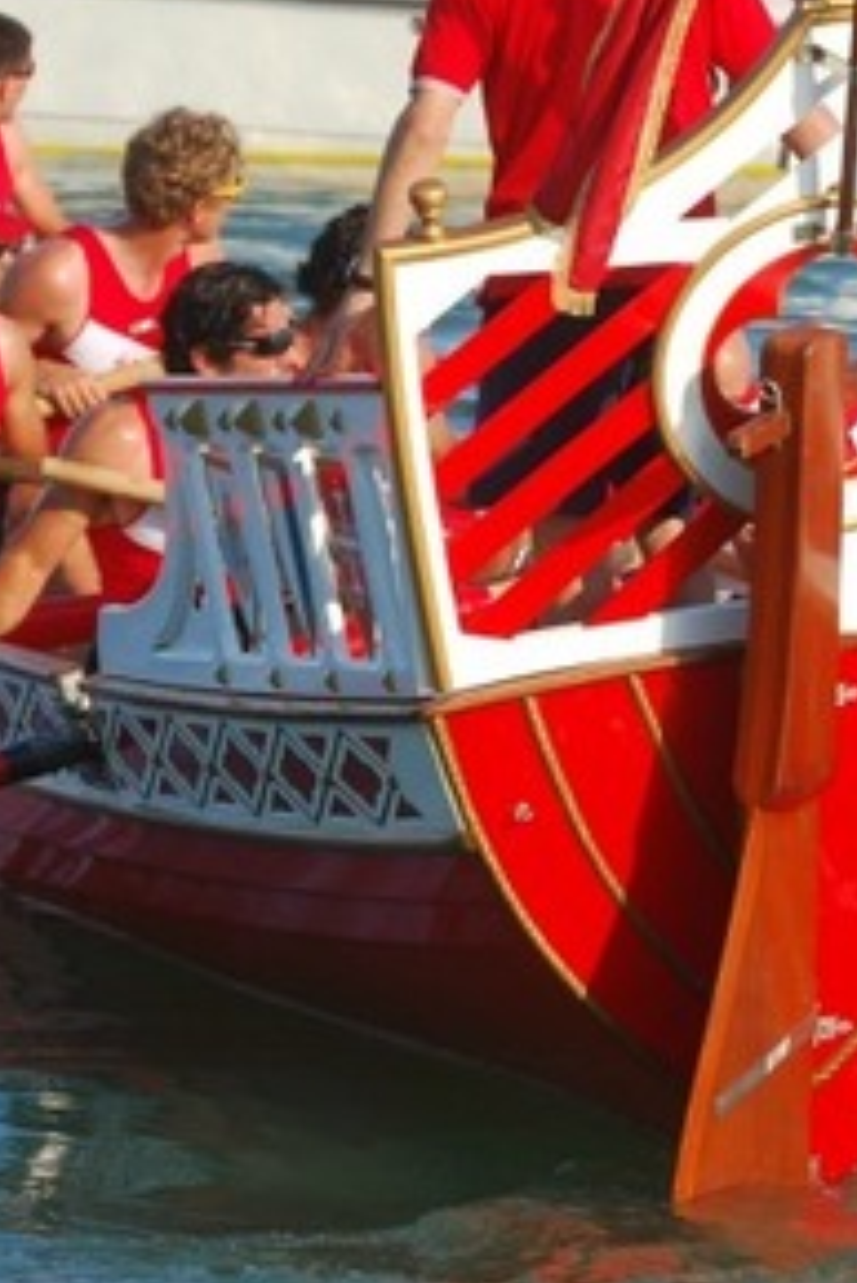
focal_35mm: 349
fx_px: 12446
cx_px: 44
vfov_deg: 5.9
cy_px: 342
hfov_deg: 3.9
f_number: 6.3
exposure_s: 1/320
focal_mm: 90
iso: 100
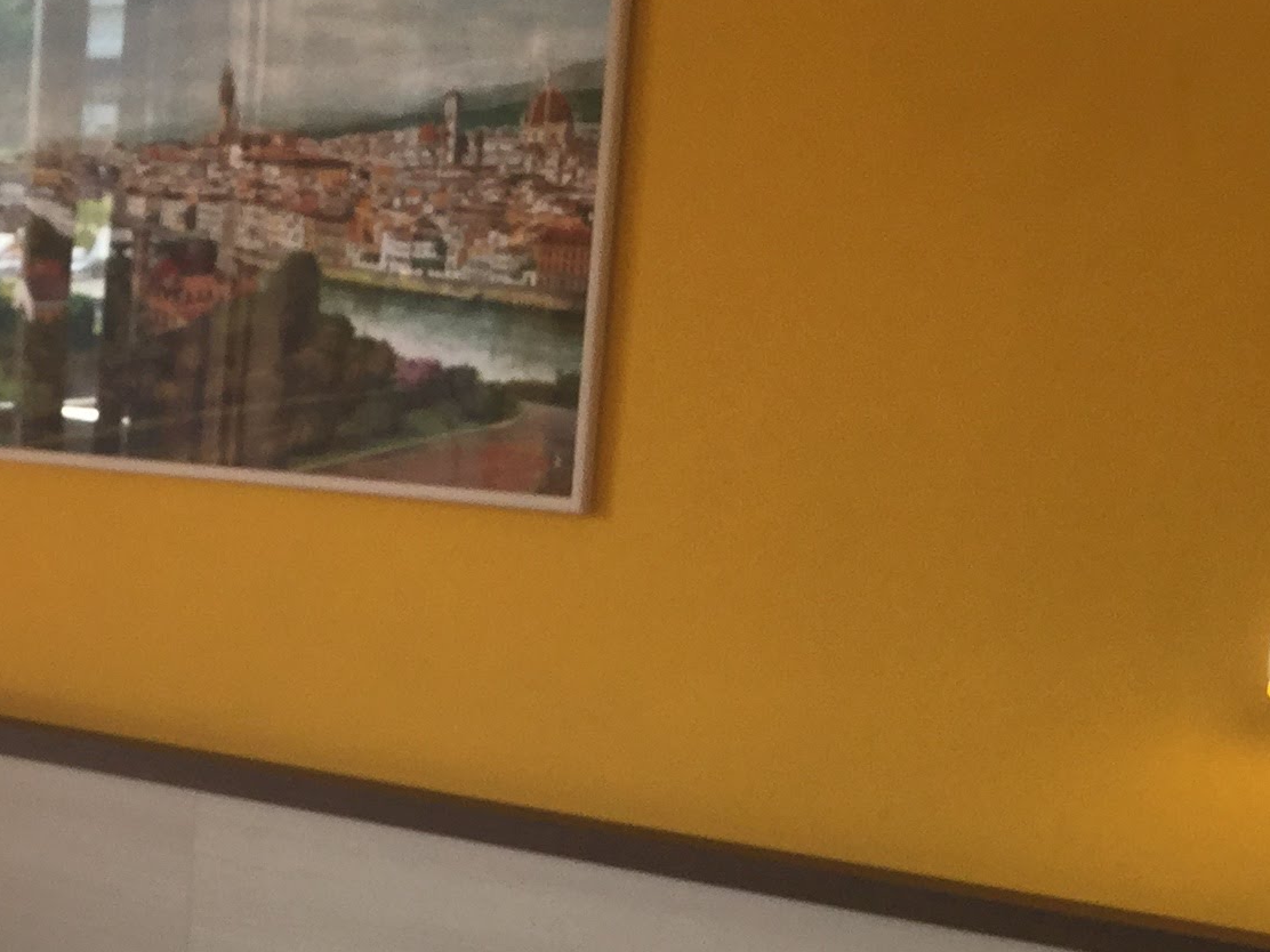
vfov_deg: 15.8
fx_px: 3339
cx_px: -79
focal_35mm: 91
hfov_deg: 20.6
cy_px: 1017
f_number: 2.4
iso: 40
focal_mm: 3.3
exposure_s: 1/100
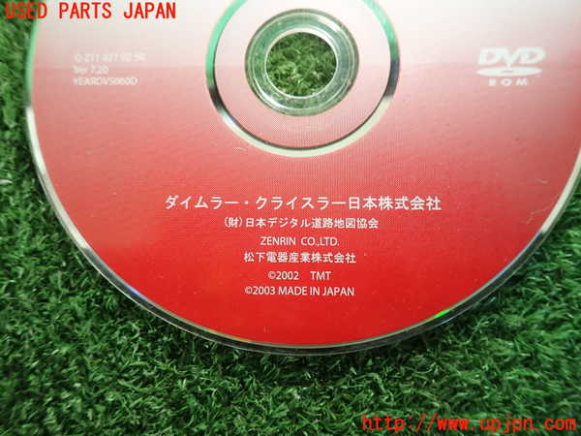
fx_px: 420
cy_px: 218
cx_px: 290
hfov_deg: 69.4
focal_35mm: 25
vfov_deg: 54.9
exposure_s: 1/60
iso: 125
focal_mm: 4.5
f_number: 2
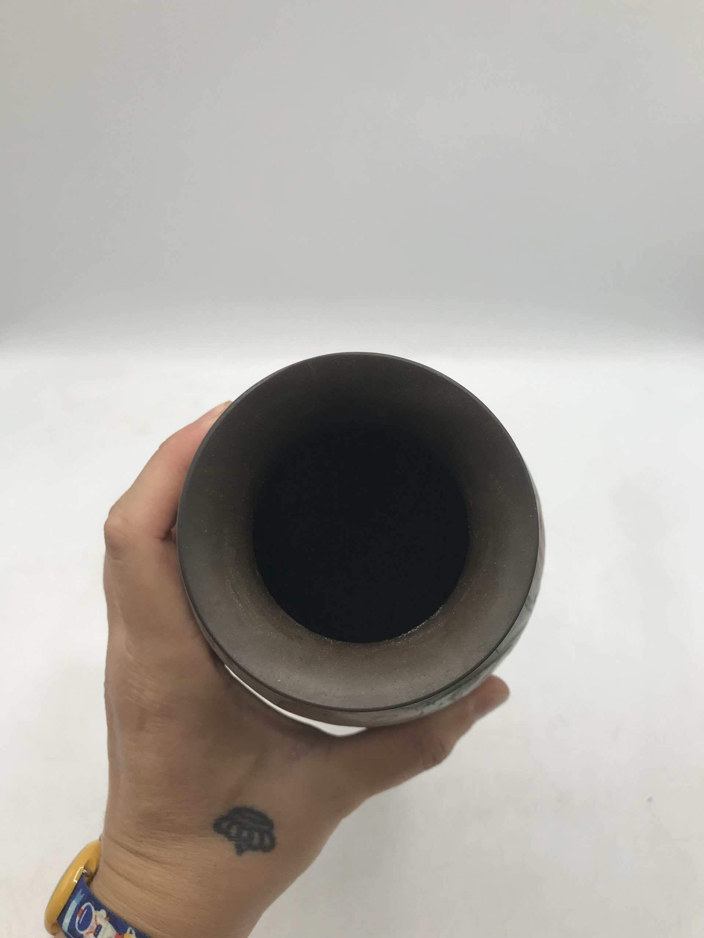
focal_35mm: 28
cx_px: 352
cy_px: 469
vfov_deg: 63.4
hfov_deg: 49.7
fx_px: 759
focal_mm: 3.99
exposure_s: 1/742
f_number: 1.8
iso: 20
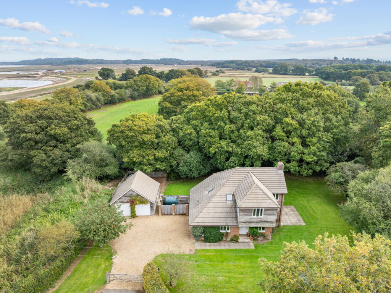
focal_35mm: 24
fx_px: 271
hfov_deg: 71.6
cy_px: 146
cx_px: 196
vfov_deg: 56.8
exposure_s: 1/1250
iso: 220
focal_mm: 12.29
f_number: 2.8
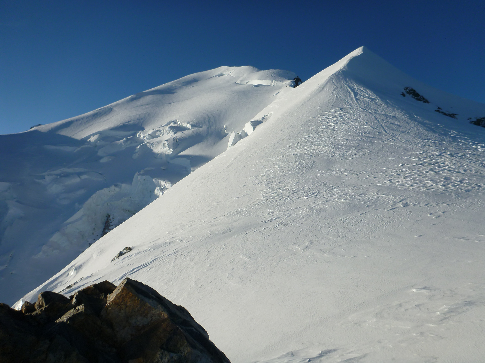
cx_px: 242
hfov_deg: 63.4
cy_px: 182
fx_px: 392
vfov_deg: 49.7
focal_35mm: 28
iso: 100
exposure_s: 1/160
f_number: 10
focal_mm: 4.9
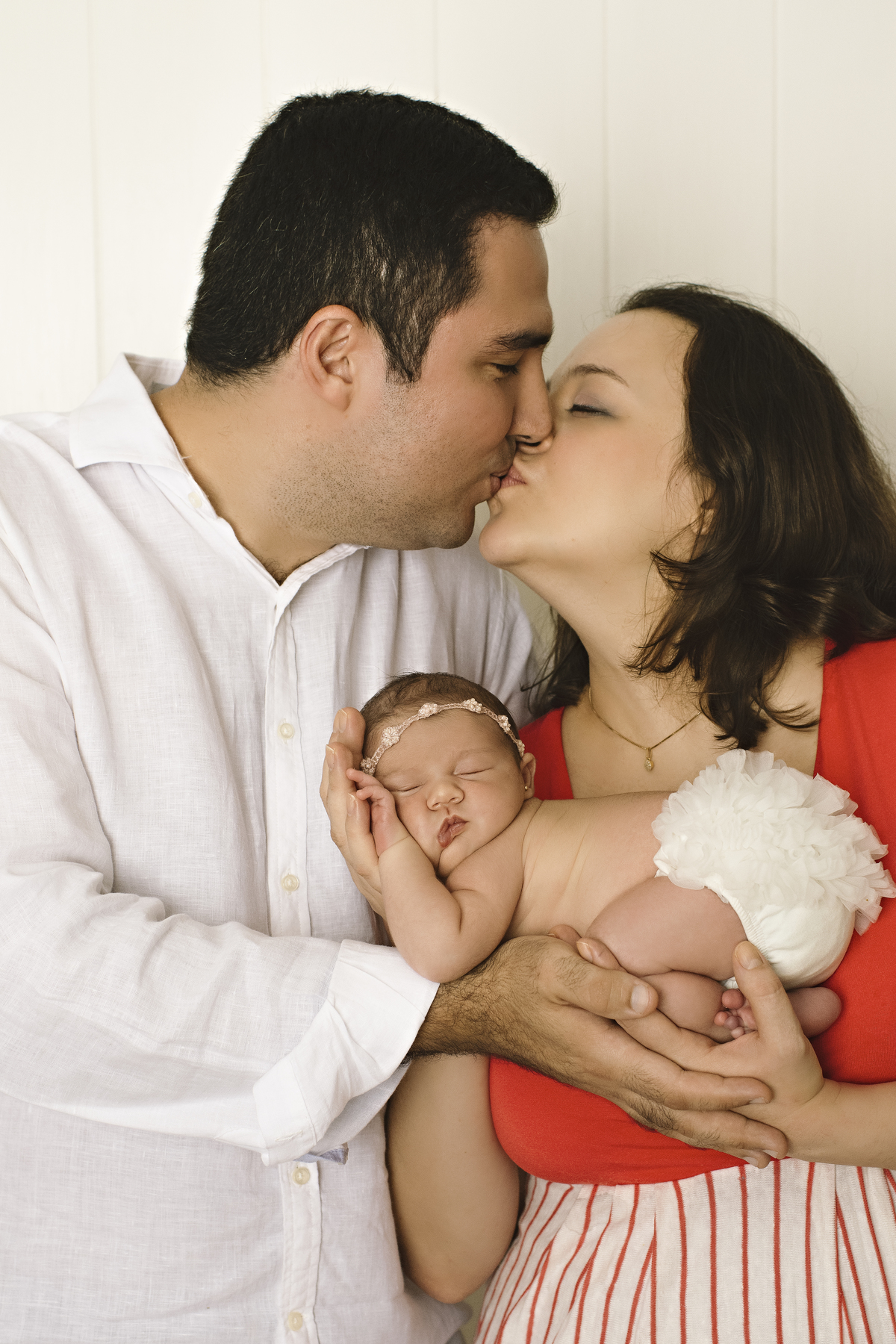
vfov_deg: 37.9
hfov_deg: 25.8
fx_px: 1960
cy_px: 672
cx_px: 448
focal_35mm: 52
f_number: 4
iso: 800
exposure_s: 1/200
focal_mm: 35
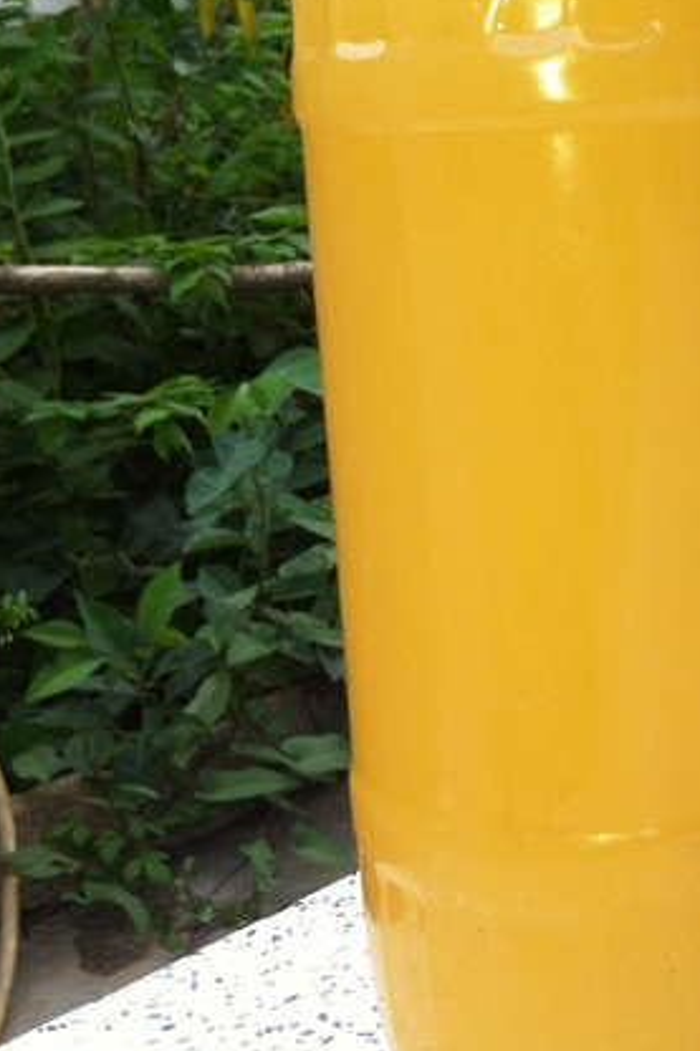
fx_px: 2043
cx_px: 606
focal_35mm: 70
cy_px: 306
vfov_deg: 28.6
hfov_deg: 19.2
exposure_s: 1/120
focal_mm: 3.85
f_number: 2.8
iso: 100
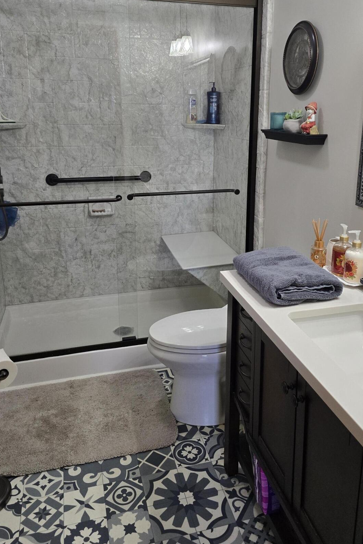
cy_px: 214
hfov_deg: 43.5
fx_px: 454
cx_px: 202
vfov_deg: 61.3
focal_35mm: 30
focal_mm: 6.3
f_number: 1.7
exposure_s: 1/120
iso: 250
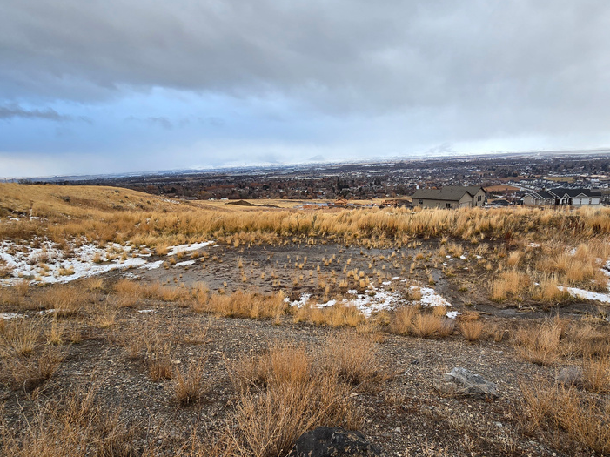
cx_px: 345
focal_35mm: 19
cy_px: 266
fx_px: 335
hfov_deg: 84.2
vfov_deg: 68.2
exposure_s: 1/60
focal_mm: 2.2
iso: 64
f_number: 2.2
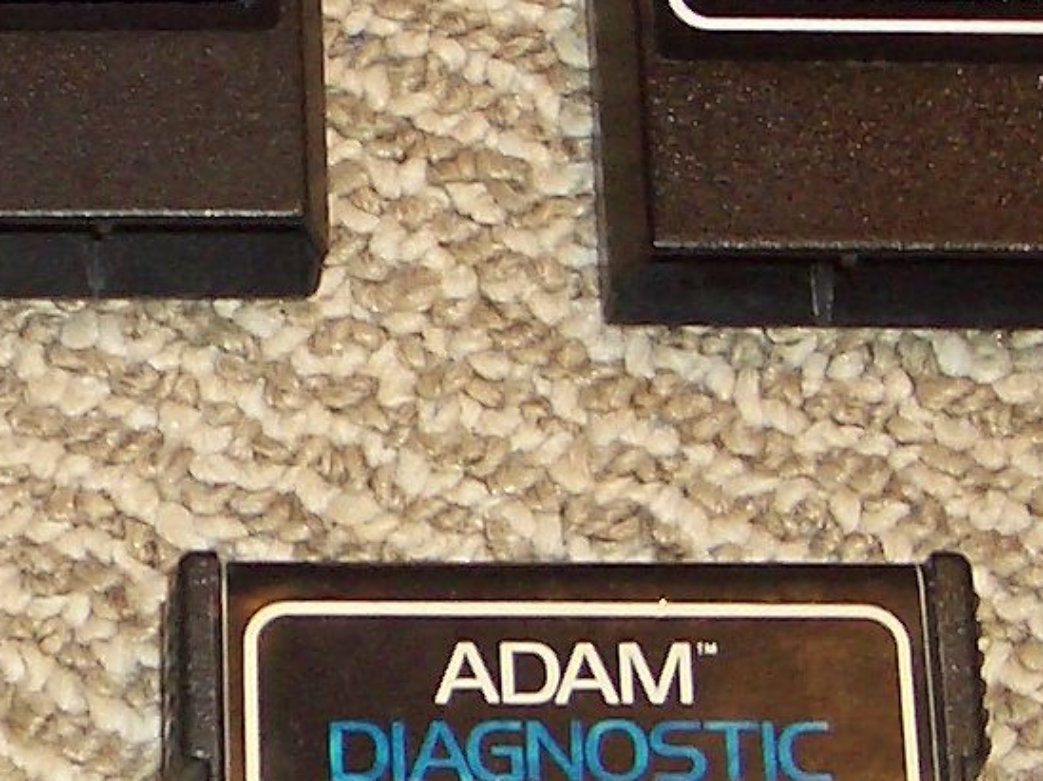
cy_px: 515
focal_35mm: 147
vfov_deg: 10.1
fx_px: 4426
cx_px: -89
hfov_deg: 13.2
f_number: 2.6
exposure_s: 1/60
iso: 100
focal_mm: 5.8
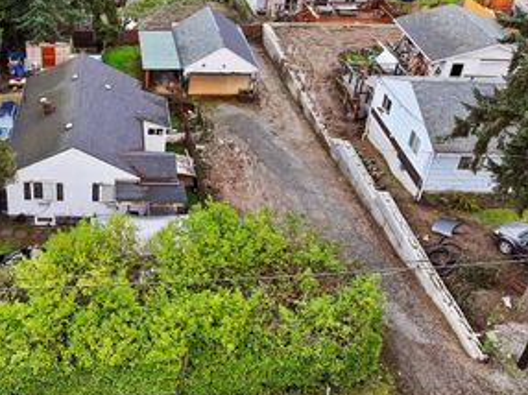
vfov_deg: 34.0
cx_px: 105
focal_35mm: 42
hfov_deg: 42.8
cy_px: 127
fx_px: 640
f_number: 2.8
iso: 200
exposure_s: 1/25
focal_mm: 12.29
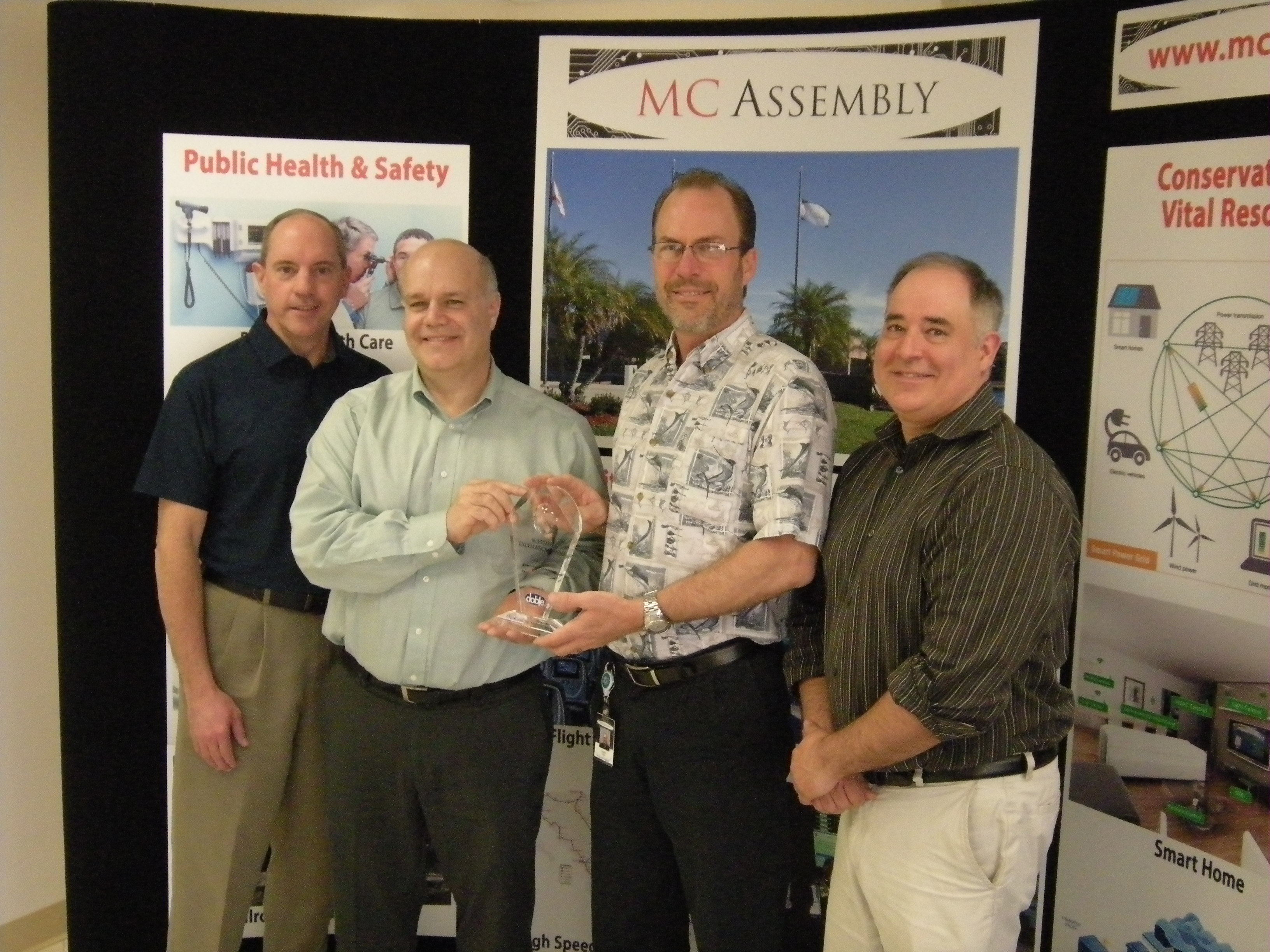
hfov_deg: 42.1
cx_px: 635
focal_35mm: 45
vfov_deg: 32.2
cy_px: 476
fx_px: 1651
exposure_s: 1/122
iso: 800
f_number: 3.5
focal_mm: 7.5
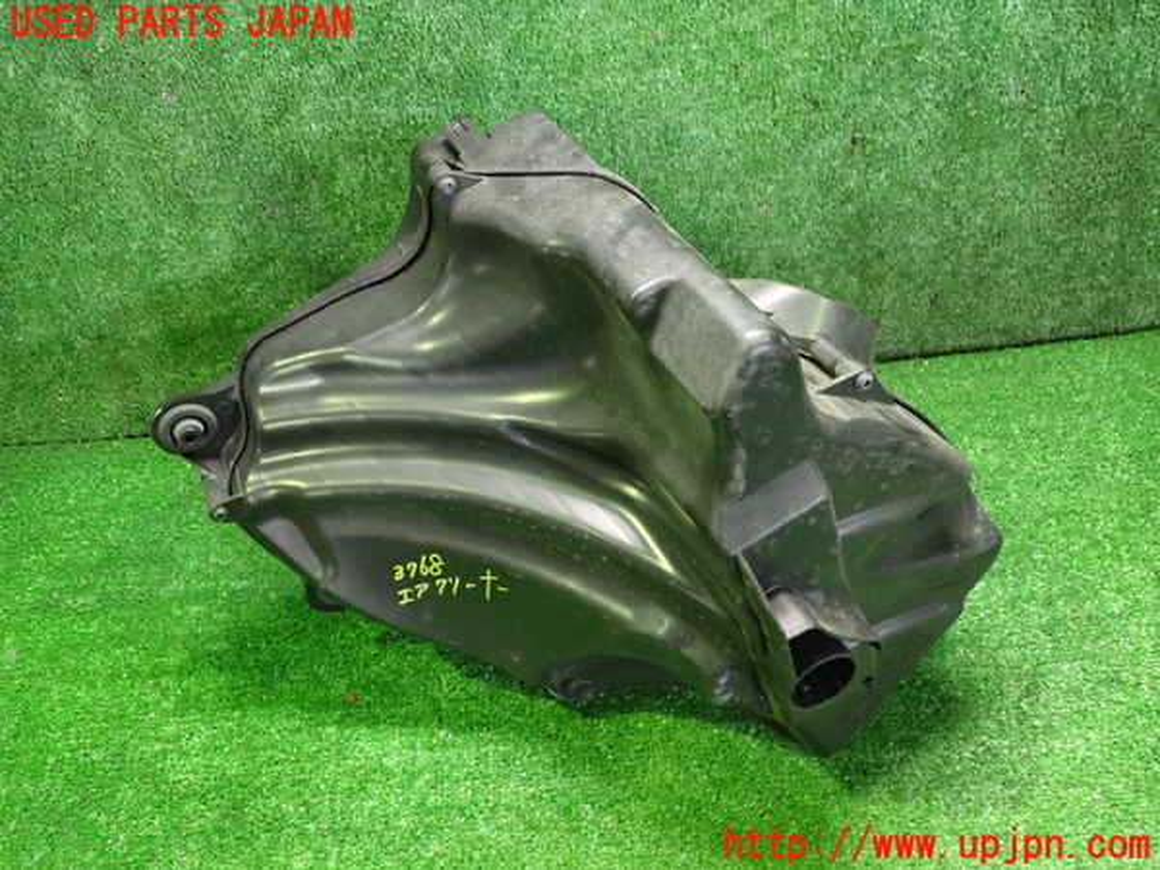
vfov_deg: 46.8
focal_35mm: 30
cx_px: 580
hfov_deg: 60.0
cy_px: 435
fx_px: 1005
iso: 1250
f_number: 2.3
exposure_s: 1/30
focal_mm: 5.4
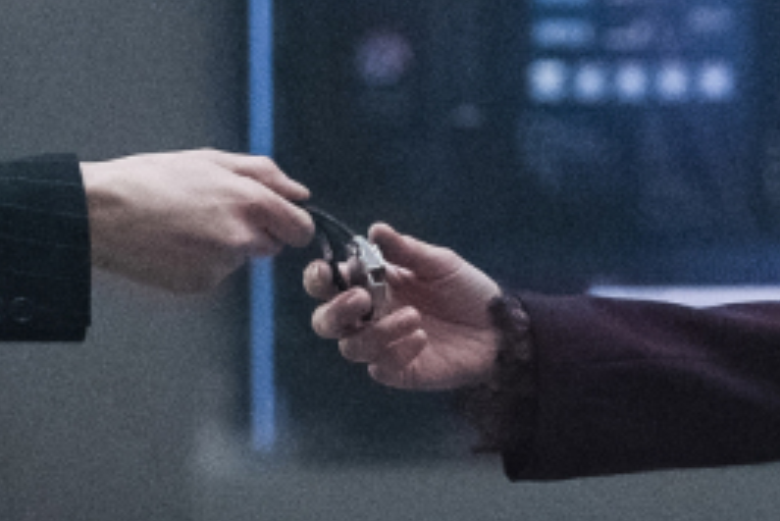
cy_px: 191
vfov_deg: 2.1
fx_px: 13939
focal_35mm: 643
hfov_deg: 3.2
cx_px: 144
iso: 8000
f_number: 4
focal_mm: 142
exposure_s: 1/250
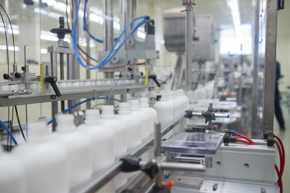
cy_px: 96
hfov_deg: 54.4
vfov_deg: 37.9
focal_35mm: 35
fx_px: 282
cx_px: 145
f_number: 3.5
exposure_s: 1/60
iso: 400
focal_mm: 35
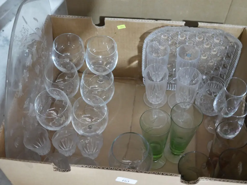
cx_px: 124
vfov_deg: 31.5
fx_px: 328
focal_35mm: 46
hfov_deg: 41.2
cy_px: 92
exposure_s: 1/30
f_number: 5.1
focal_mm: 23
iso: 3200
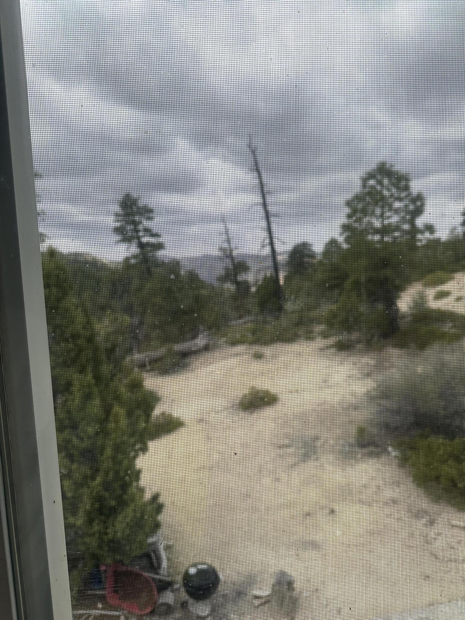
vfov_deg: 71.6
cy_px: 310
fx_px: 430
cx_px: 232
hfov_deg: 56.8
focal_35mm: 24
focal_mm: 6.86
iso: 80
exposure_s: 1/2732
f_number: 1.78
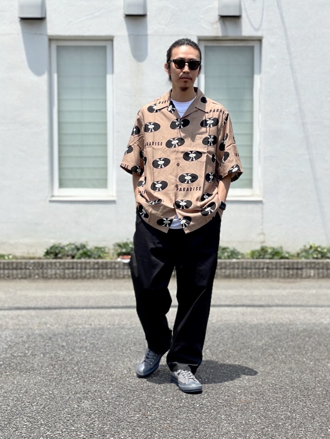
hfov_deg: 28.0
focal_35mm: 52
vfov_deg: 36.8
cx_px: 165
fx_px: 661
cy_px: 220
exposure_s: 1/1845
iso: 25
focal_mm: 6
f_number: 2
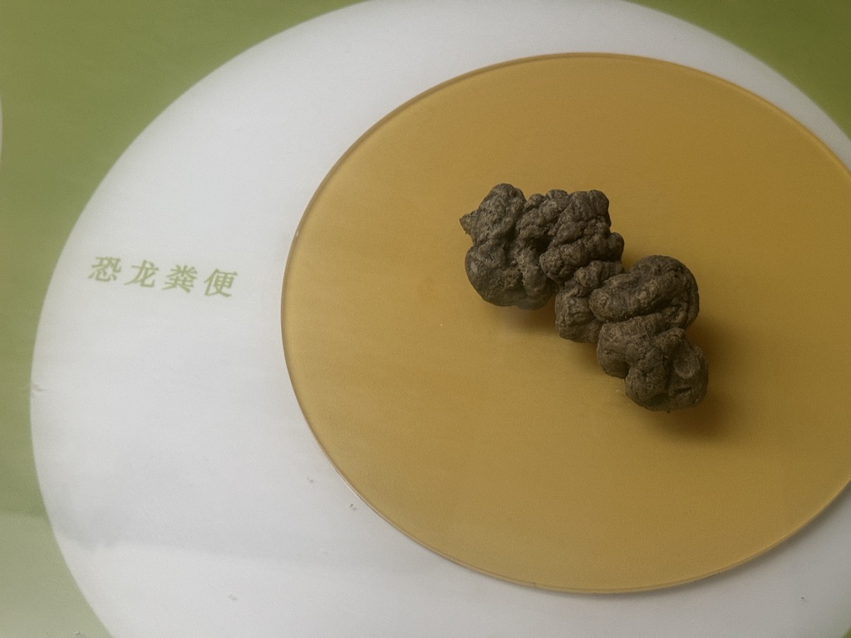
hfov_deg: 39.7
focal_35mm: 48
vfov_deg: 30.3
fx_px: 1180
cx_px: 426
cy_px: 319
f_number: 1.78
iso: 200
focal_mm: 6.76
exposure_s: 1/33
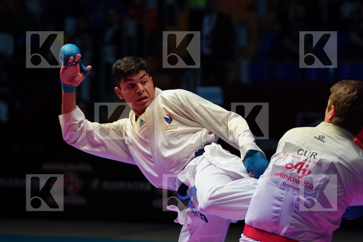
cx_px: 182
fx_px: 2087
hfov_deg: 9.9
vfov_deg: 6.6
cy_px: 121
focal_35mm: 207
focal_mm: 138
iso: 1250
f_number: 2.8
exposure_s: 1/1000
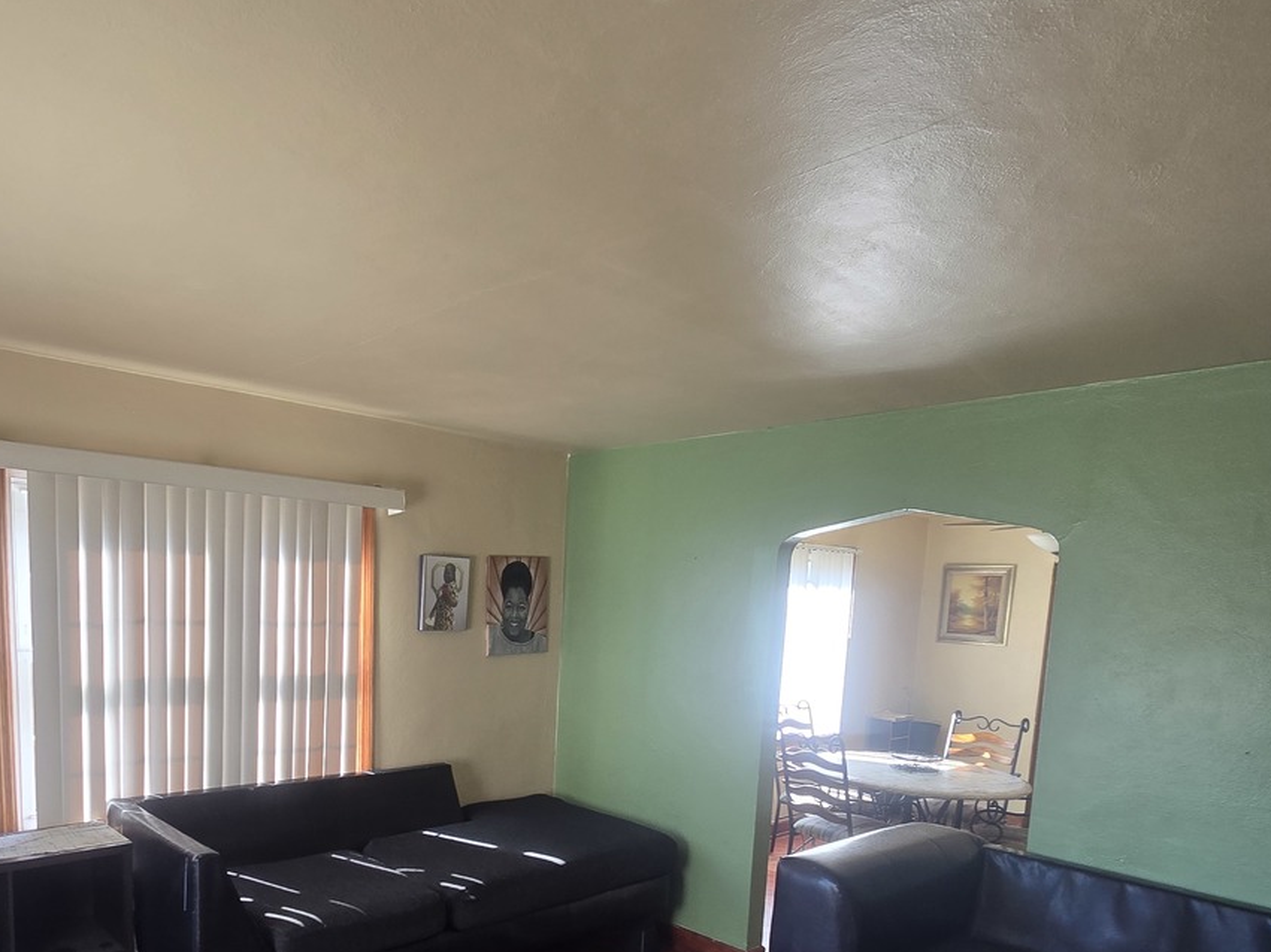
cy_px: 694
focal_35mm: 22
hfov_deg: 75.1
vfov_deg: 58.4
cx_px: 481
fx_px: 808
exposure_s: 1/60
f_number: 2.2
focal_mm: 2.2
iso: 64
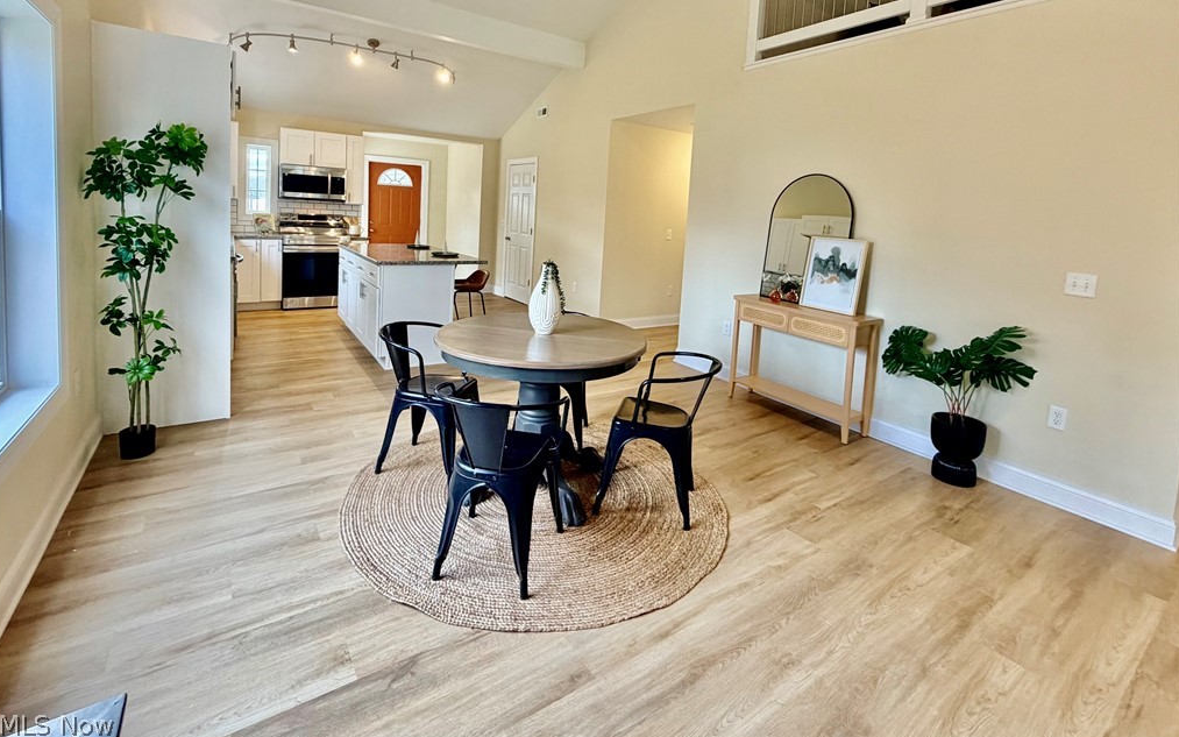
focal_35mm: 15
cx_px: 588
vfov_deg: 74.0
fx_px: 482
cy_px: 297
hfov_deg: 101.5
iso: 250
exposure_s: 1/120
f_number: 2.2
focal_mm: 2.22
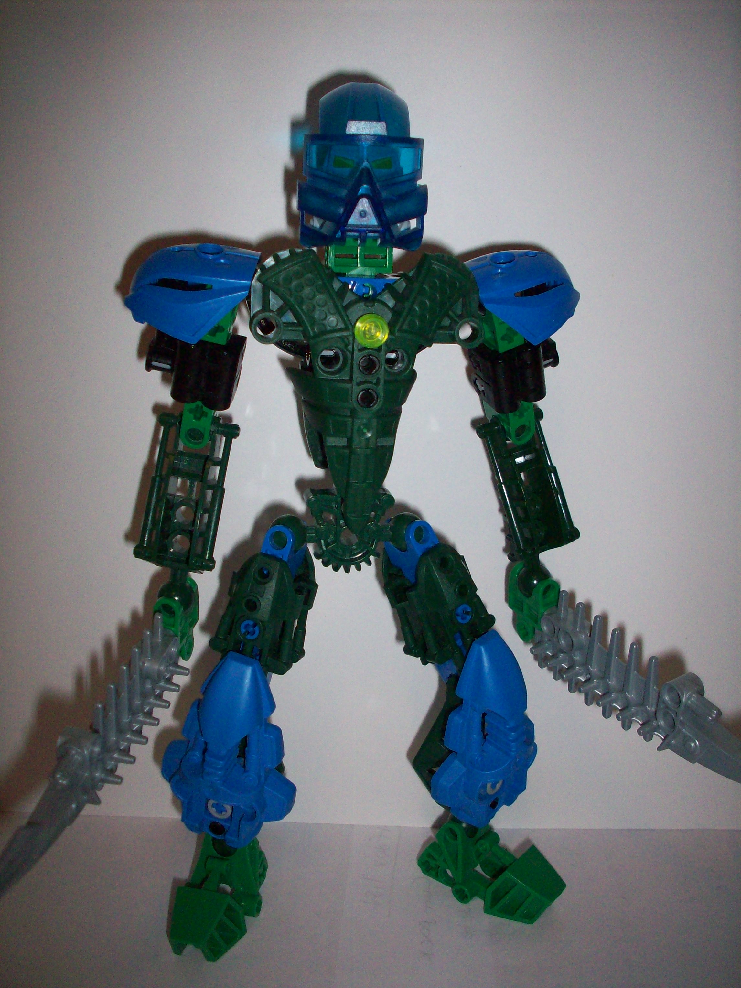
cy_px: 494
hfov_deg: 38.7
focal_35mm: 37
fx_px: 1056
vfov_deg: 50.1
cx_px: 370
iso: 160
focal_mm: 6.2
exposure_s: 1/64
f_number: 2.8
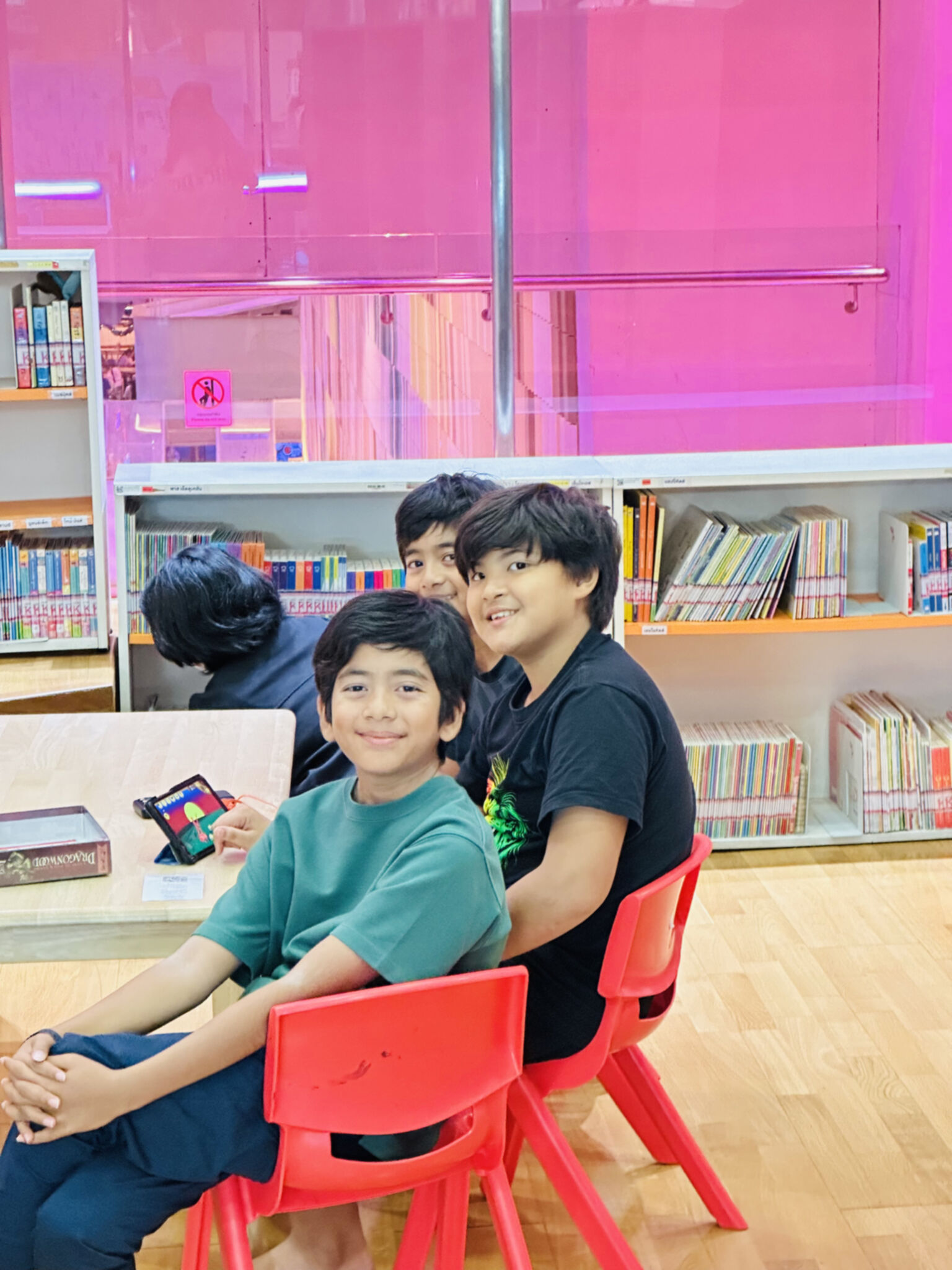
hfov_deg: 19.1
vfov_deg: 25.3
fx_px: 2824
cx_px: 476
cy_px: 635
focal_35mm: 77
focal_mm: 9
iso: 1250
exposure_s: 1/25
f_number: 2.8
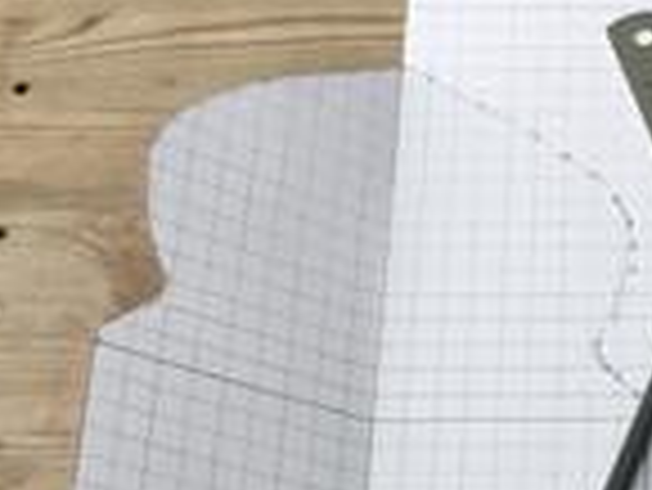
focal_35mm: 90
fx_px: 1697
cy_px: 512
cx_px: 683
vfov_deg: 16.1
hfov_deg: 20.9
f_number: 2.2
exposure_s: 1/469
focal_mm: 4.15
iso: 25
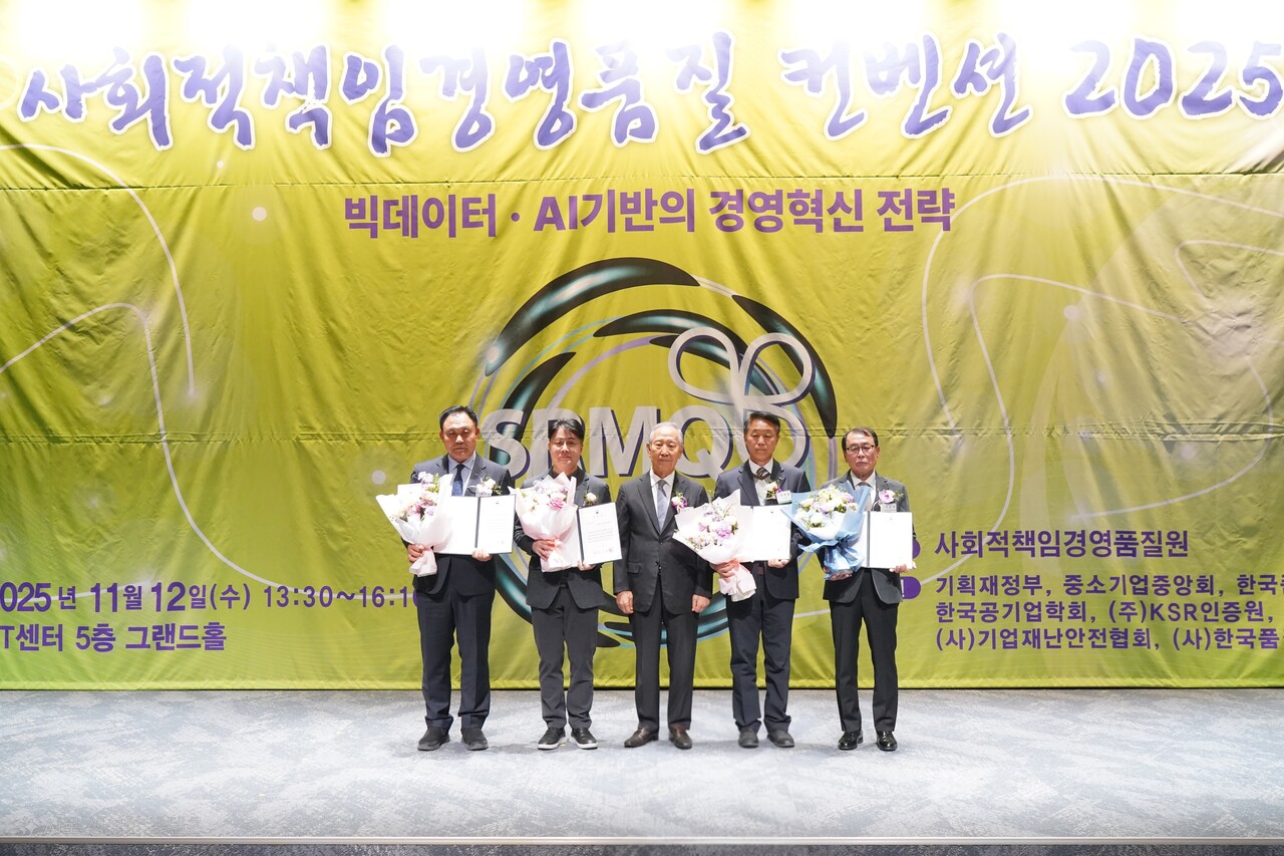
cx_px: 642
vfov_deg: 37.8
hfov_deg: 54.4
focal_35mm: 35
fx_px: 1248
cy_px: 428
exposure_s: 1/250
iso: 5000
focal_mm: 35
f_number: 5
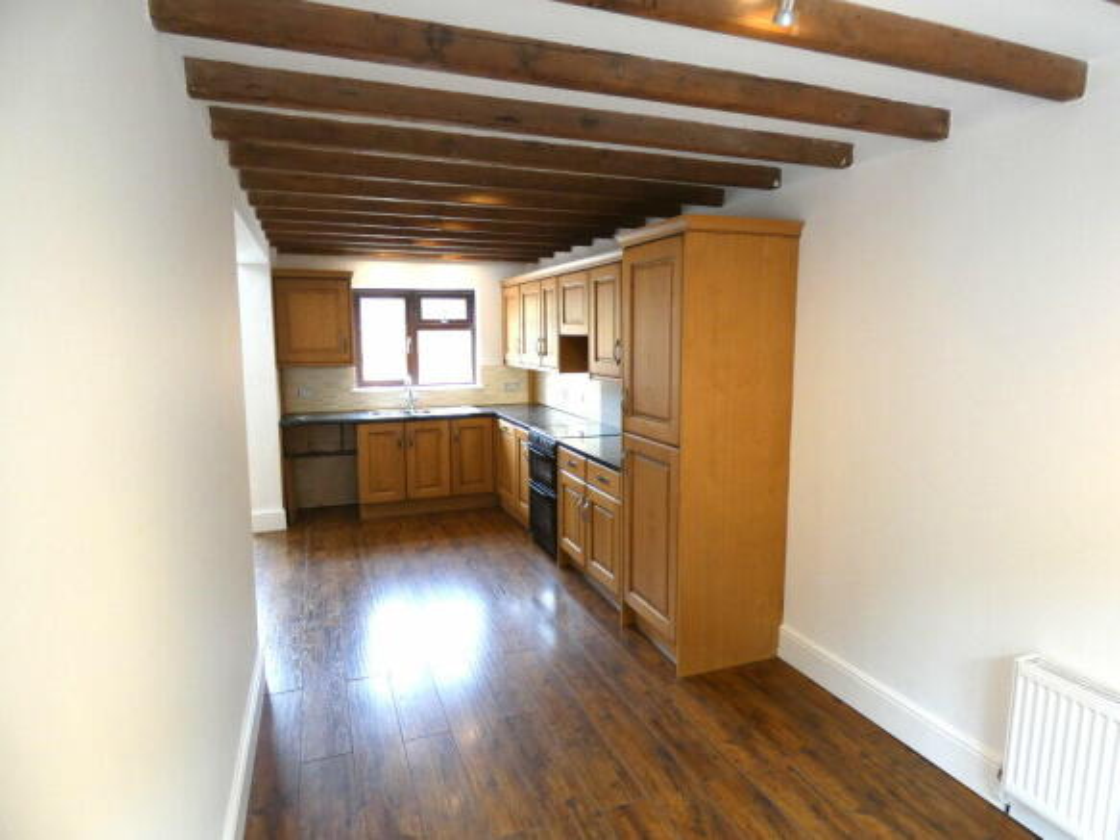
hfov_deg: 81.8
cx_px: 560
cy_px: 420
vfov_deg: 66.0
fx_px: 647
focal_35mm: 20
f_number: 2.8
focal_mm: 3.6
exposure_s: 1/60
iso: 200
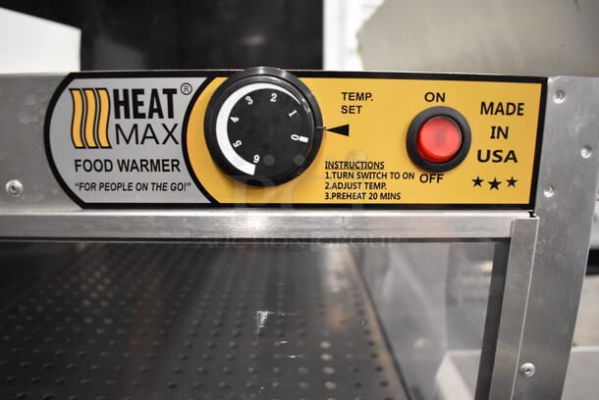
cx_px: 300
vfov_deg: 48.0
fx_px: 450
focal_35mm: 27
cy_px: 200
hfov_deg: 67.3
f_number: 4
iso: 2800
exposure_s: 1/60
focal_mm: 18
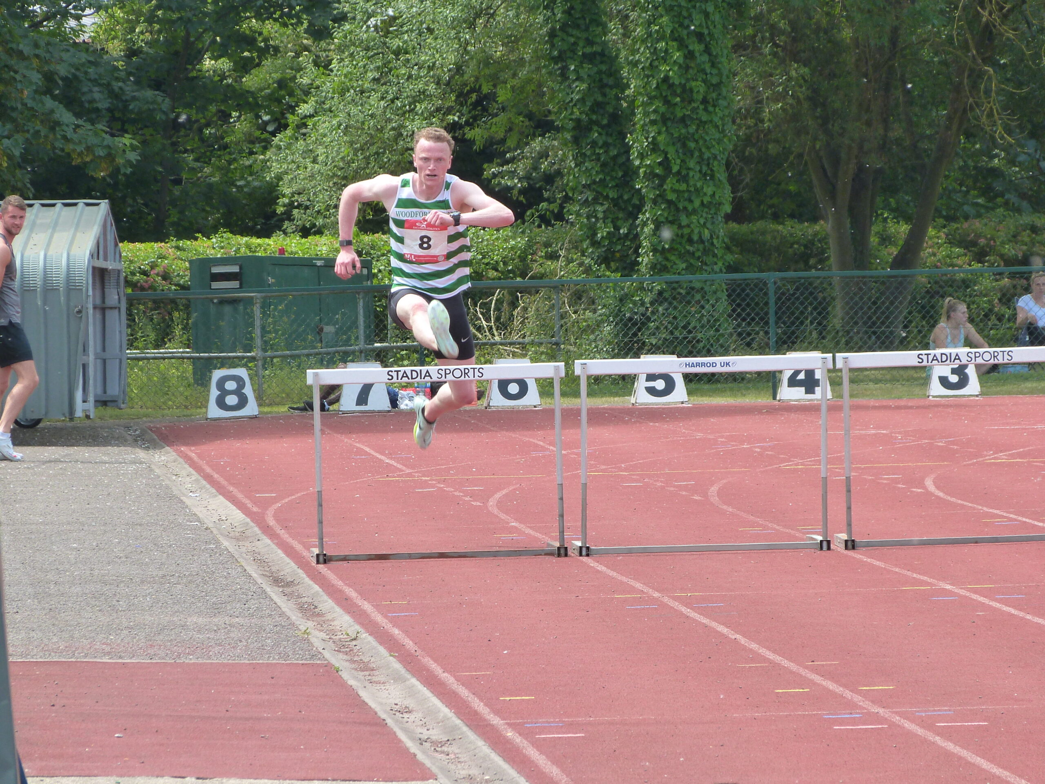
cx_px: 522
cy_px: 392
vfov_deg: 4.3
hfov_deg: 5.7
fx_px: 10445
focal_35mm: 346
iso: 250
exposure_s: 1/400
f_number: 4.5
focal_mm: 62.3
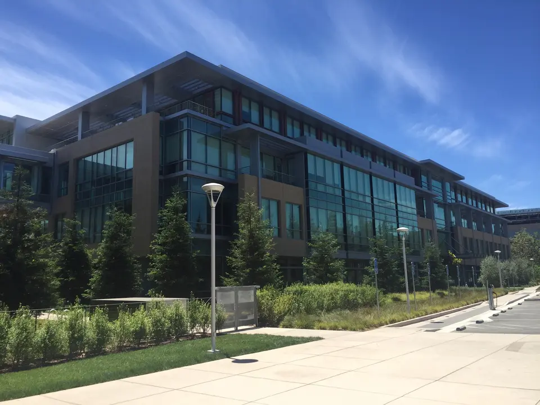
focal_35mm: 29
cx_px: 270
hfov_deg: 61.7
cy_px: 202
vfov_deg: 48.2
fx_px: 452
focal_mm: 4.15
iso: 32
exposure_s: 1/1364
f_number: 2.2
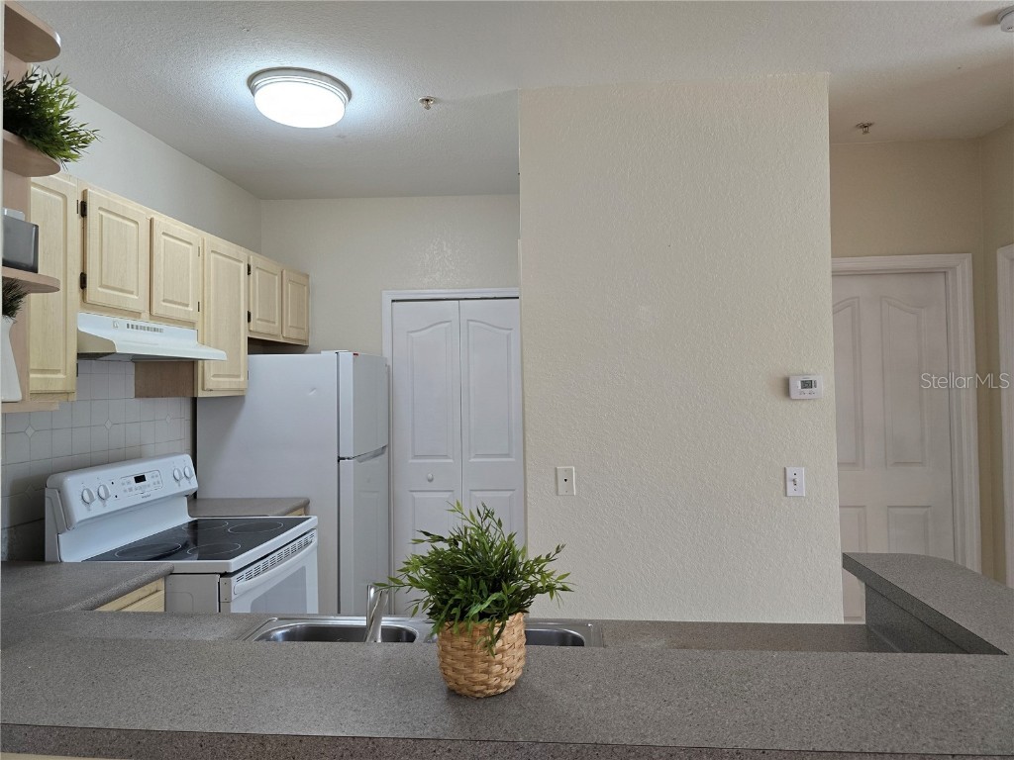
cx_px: 507
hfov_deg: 73.9
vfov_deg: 58.9
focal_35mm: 23
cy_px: 380
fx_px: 674
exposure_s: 1/120
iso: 160
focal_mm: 6.3
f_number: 1.7
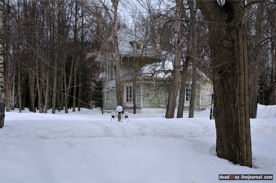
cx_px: 138
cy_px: 92
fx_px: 459
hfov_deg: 33.4
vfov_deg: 22.5
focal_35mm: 60
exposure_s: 1/400
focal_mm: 40
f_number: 7.1
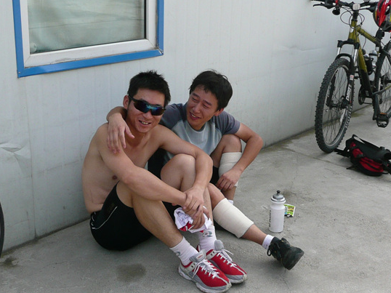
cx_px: 190
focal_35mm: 50
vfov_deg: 29.1
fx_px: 565
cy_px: 139
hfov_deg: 38.2
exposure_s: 1/400
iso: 100
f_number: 3.3
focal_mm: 4.6
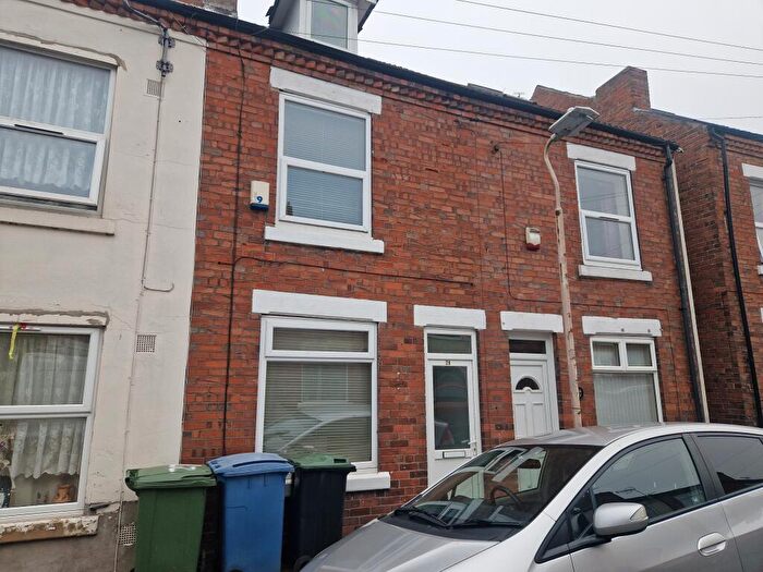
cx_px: 382
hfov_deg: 73.9
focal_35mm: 23
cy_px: 286
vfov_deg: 58.9
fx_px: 507
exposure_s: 1/385
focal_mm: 5.4
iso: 50
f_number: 1.8
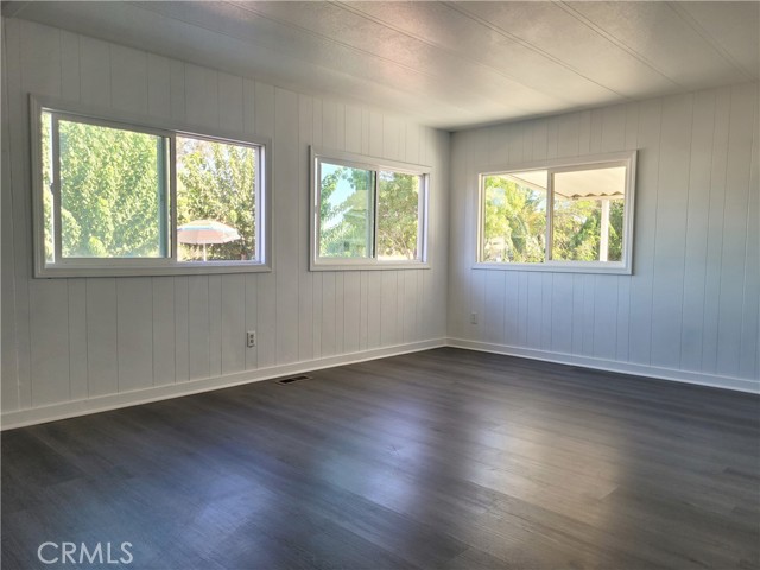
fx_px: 571
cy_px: 285
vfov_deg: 53.1
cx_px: 380
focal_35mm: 26
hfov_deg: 67.3
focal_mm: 5.4
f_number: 1.8
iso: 64
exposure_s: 1/120
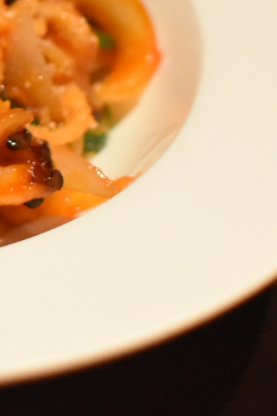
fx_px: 1957
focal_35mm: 170
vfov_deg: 12.0
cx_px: -220
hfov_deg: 7.8
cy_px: 9
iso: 3200
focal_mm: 35
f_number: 2.5
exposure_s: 1/125
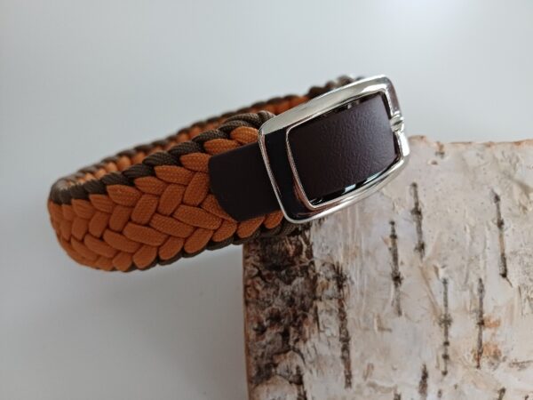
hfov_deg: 69.4
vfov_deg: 54.9
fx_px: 385
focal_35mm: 25
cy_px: 200
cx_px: 266
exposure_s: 1/20
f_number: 1.8
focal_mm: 4.65
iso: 800
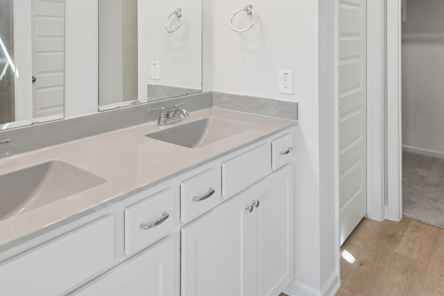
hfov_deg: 61.3
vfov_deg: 40.4
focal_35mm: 30
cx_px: 174
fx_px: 370
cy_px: 31
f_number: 9
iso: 100
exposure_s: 1/10
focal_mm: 16
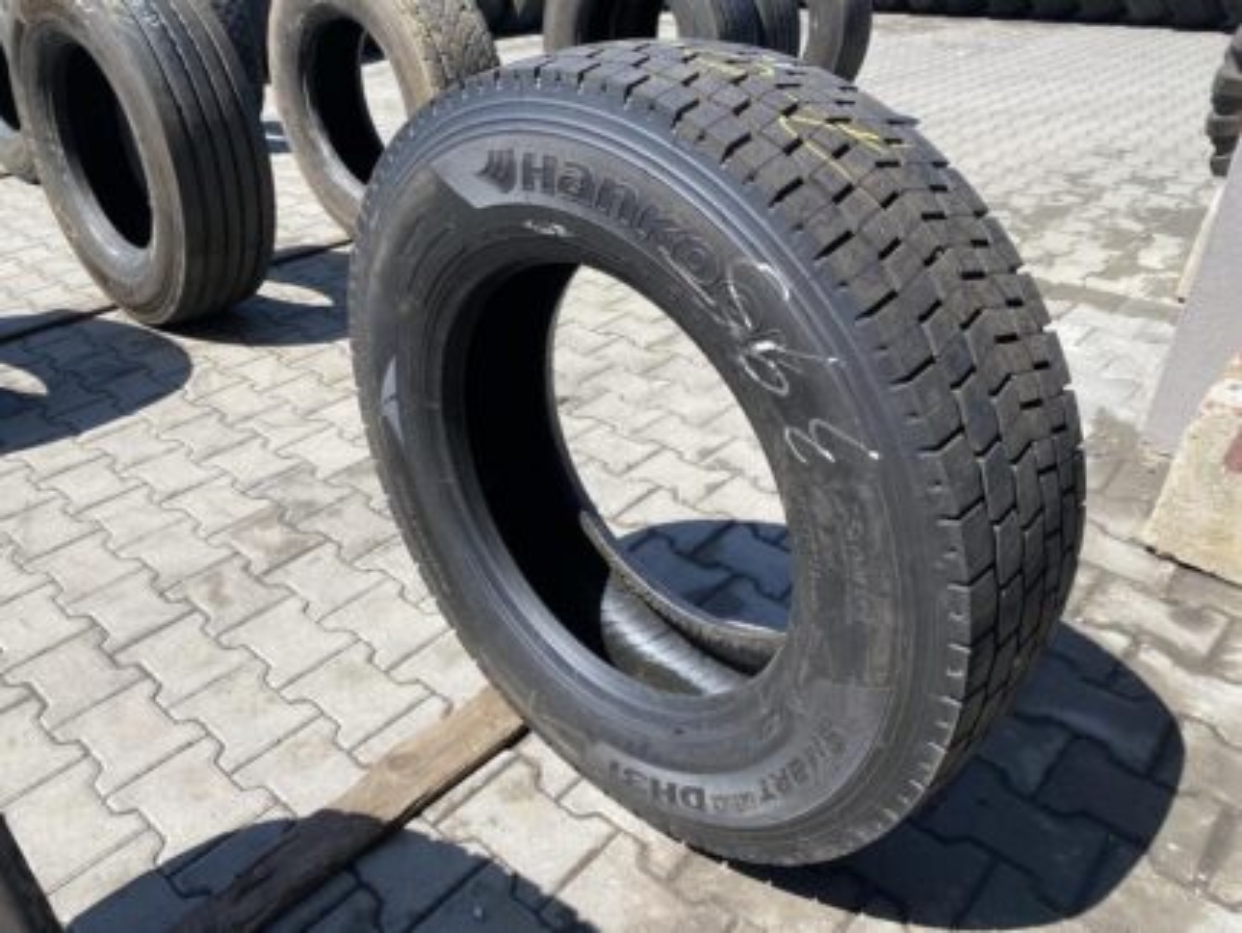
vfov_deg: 53.1
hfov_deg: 67.3
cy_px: 466
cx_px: 621
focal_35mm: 26
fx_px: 933
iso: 32
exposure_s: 1/1395
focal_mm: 4.25
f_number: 1.8
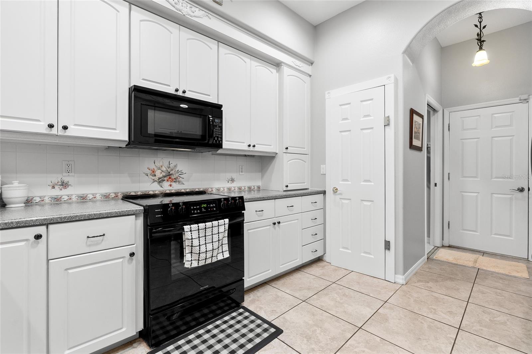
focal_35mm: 16
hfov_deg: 96.7
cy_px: 177
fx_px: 236
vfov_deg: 73.7
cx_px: 266
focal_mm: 16
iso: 400
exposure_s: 1/2.5
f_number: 8
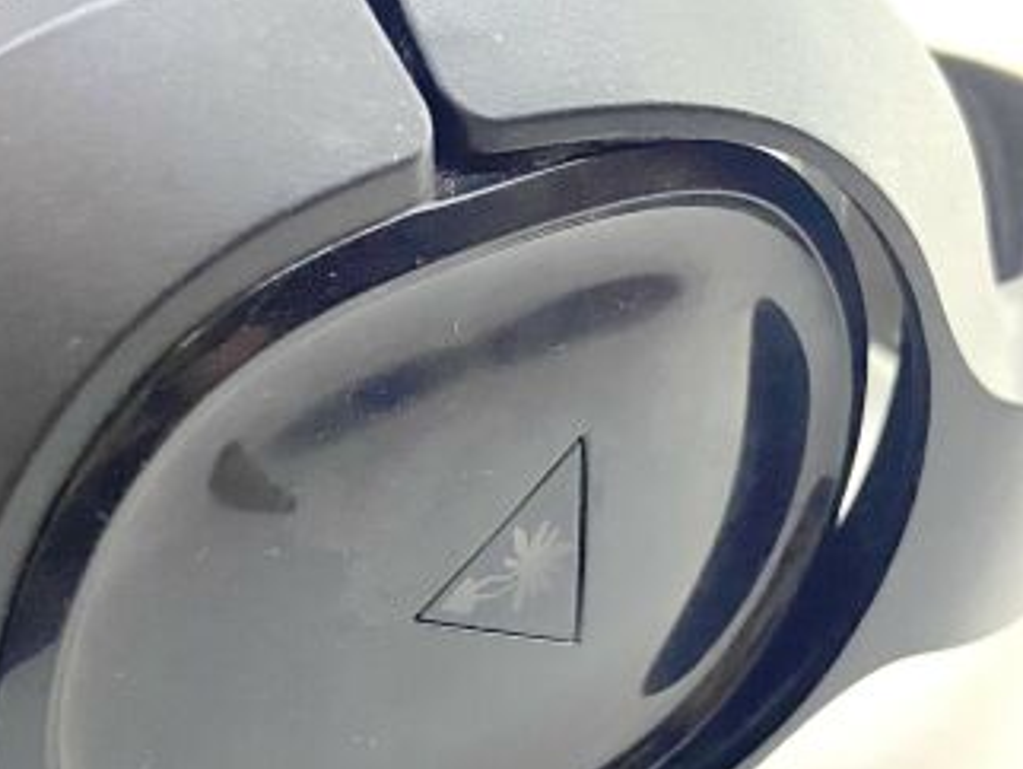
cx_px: 365
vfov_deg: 23.6
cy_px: 497
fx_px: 1834
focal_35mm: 62
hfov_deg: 31.0
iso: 200
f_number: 1.8
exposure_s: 1/50
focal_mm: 4.25
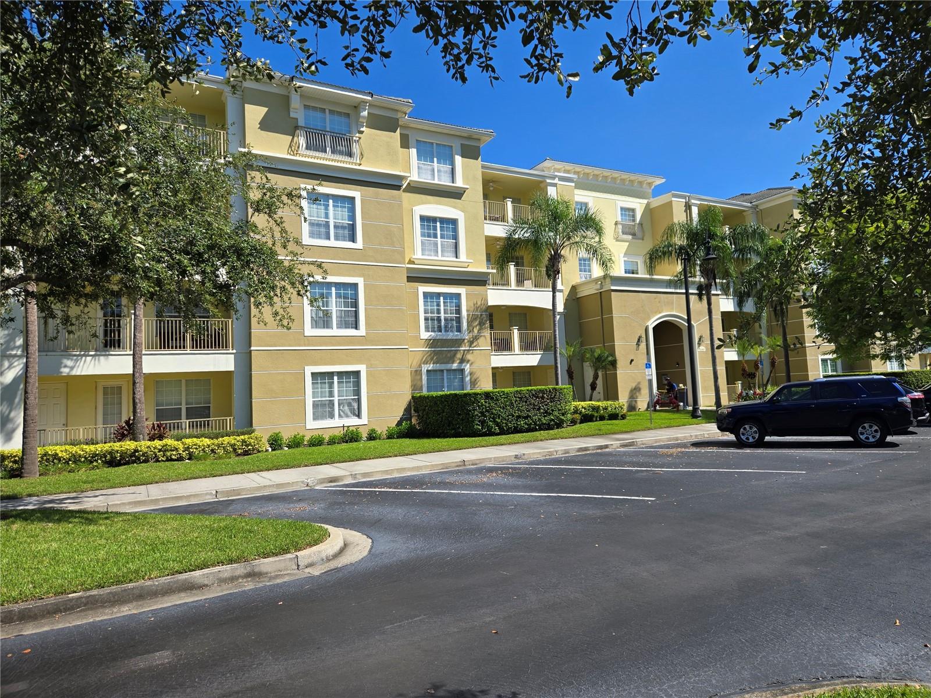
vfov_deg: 58.9
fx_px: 619
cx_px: 466
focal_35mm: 23
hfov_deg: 73.9
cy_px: 349
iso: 25
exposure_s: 1/1756
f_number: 1.8
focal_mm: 5.4
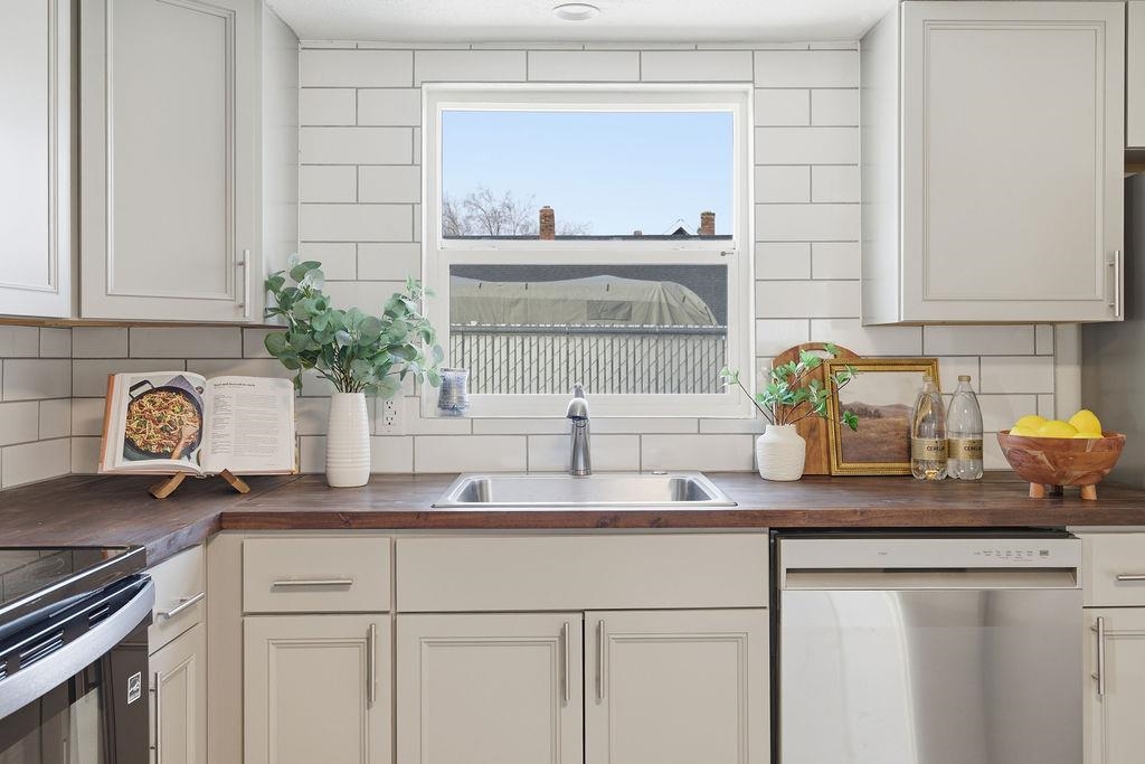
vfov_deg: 45.7
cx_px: 572
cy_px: 382
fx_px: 907
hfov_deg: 64.5
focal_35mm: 28
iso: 100
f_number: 8
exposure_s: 1/30
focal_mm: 28.5
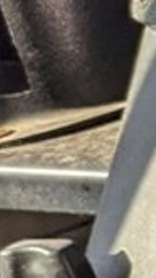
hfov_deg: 3.9
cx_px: 1042
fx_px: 1775
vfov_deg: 8.9
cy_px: 271
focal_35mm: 241
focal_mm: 5.43
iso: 42
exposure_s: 1/508
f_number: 1.89
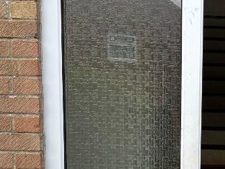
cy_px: 188
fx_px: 495
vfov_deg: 18.6
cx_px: 230
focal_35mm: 76
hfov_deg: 24.4
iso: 80
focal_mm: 6.86
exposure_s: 1/597
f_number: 1.78
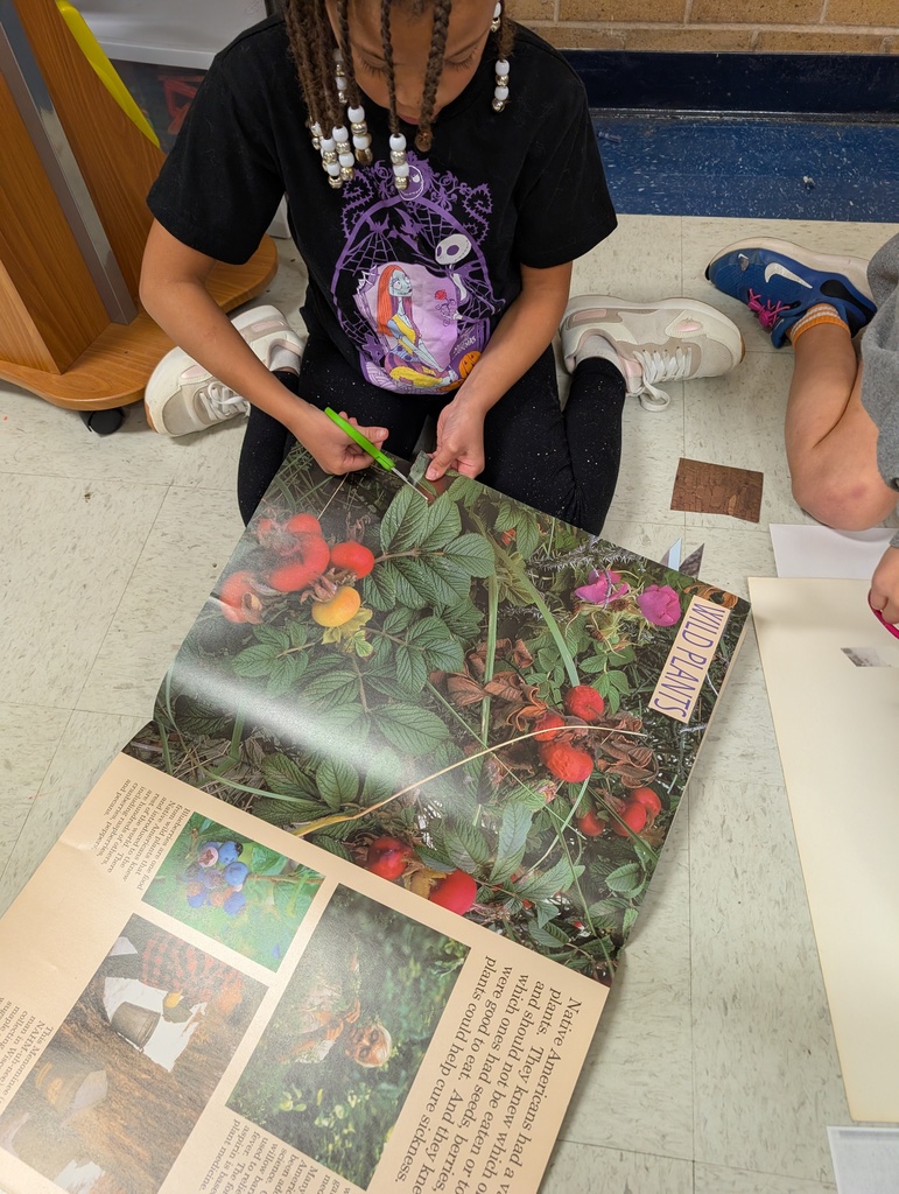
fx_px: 829
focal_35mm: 24
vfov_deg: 71.5
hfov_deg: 56.9
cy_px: 597
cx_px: 450
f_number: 1.68
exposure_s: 1/120
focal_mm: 6.9
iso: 329
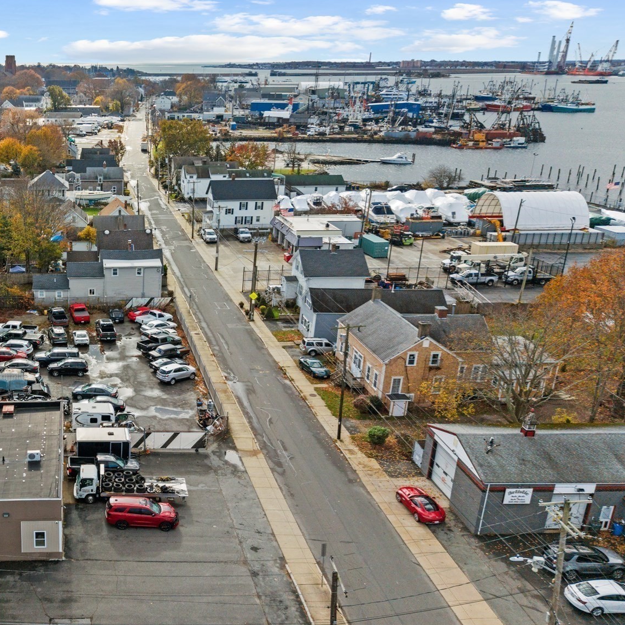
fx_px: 776
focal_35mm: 38
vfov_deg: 43.8
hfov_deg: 41.1
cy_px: 342
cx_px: 84
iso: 290
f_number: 1.8
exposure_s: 1/4000
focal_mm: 8.67
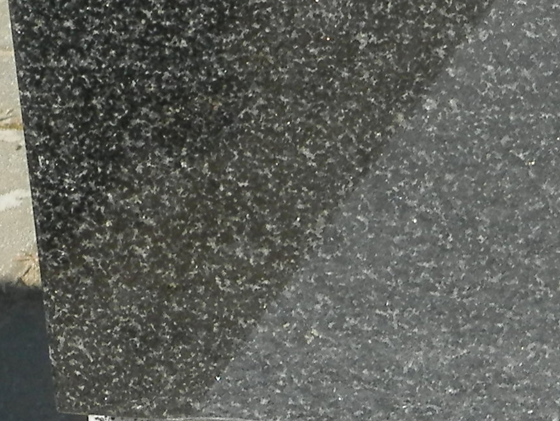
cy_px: -389
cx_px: 840
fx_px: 5956
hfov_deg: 5.3
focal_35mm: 368
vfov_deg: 4.0
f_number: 4
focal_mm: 12.2
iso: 80
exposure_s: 1/500
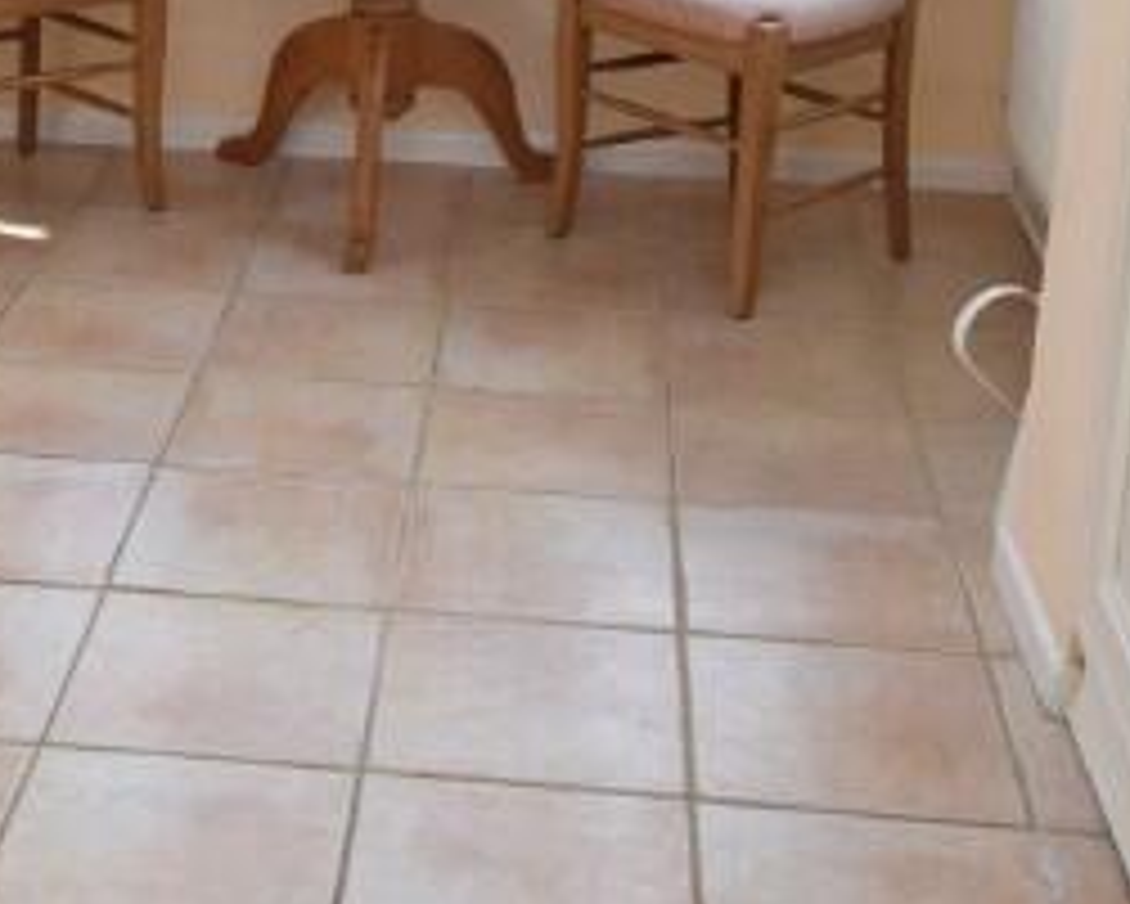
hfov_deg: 27.1
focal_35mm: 69
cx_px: 257
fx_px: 2309
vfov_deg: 21.7
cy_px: 85
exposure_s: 1/200
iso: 400
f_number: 7.1
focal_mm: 12
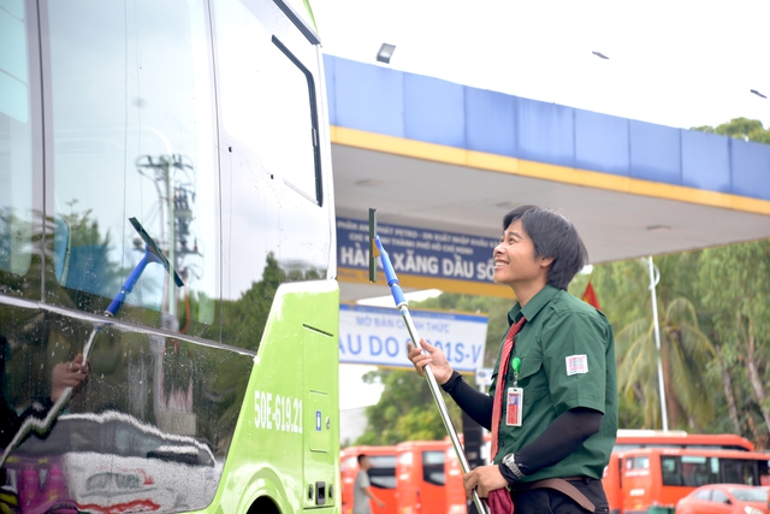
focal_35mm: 85
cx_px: 385
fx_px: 1818
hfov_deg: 23.9
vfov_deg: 16.1
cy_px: 257
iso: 100
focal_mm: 85
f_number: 4.5
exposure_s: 1/160
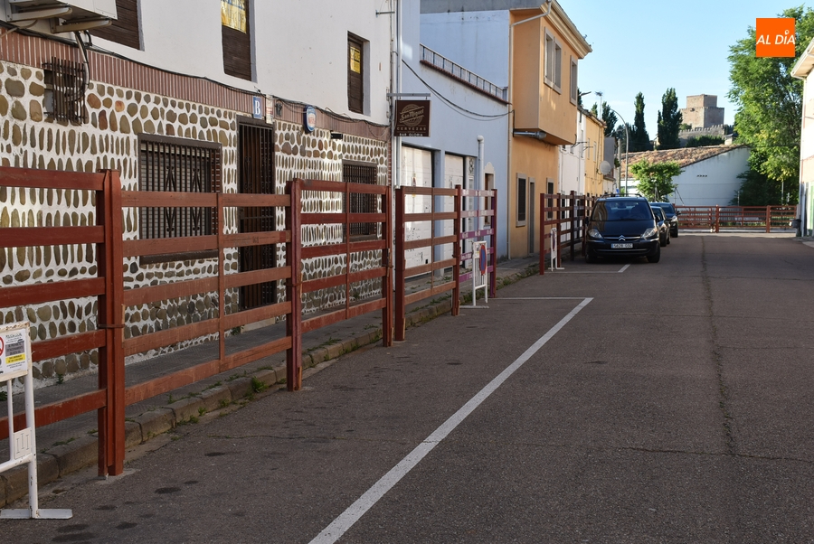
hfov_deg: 38.8
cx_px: 407
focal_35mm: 51
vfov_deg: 26.5
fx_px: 1154
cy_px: 272
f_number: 8
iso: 360
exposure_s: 1/250
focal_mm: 34
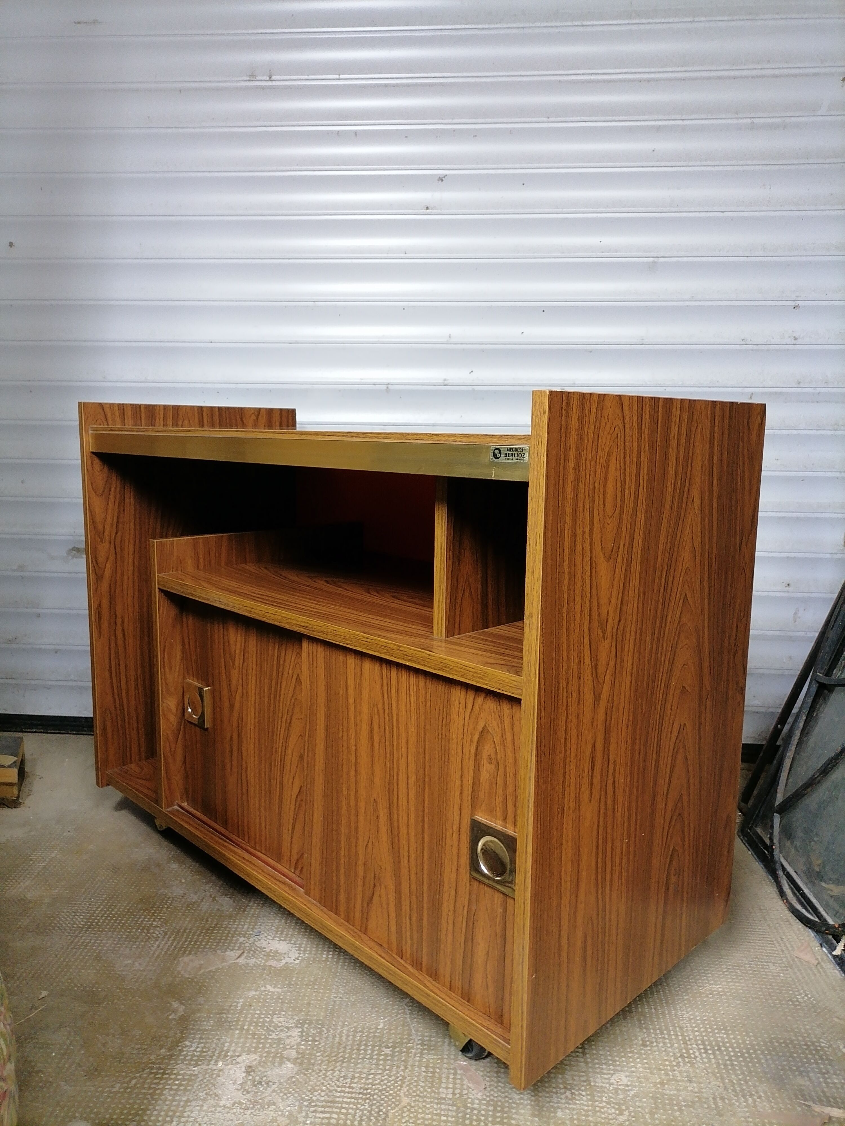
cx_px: 422
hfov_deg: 51.4
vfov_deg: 65.3
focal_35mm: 27
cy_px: 563
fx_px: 879
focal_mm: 5.4
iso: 400
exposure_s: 1/25
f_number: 1.8
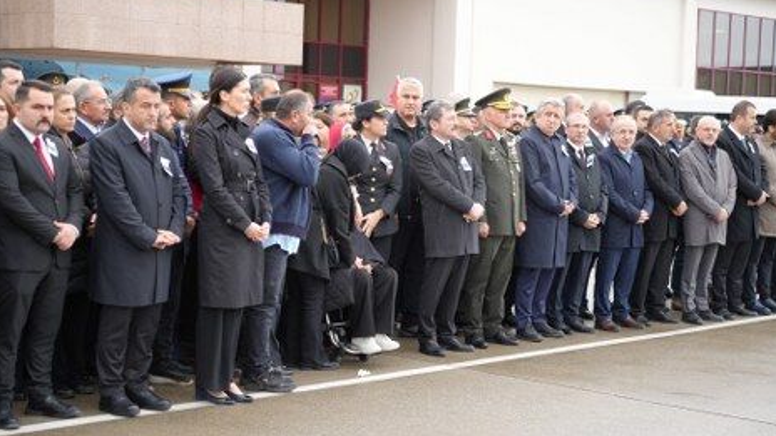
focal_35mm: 64
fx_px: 1317
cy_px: 221
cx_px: 388
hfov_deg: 32.8
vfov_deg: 18.8
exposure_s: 1/160
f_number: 4
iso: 250
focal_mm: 60
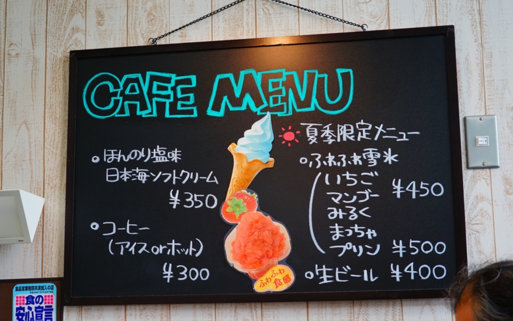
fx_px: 881
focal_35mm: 63
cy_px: 160
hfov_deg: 32.5
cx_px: 257
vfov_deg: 20.6
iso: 400
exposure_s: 1/90
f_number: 4.5
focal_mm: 61
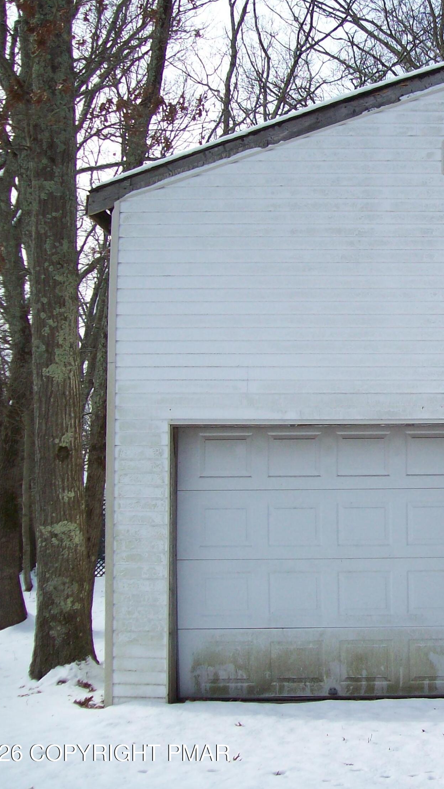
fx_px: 1109
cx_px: 488
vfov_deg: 39.2
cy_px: 390
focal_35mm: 53
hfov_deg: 21.5
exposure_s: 1/555
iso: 80
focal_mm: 6
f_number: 2.7
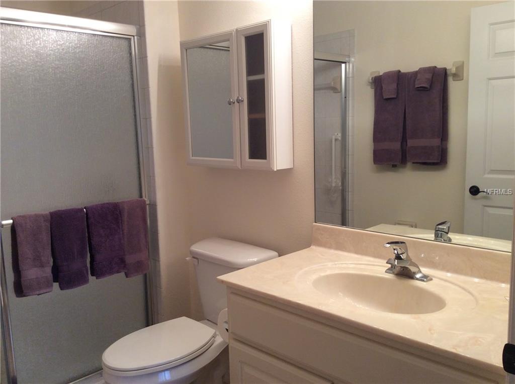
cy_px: 192
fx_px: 475
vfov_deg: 44.0
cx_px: 258
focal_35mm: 32
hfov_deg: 56.9
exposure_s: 1/60
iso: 40
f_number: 2.4
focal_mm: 3.3
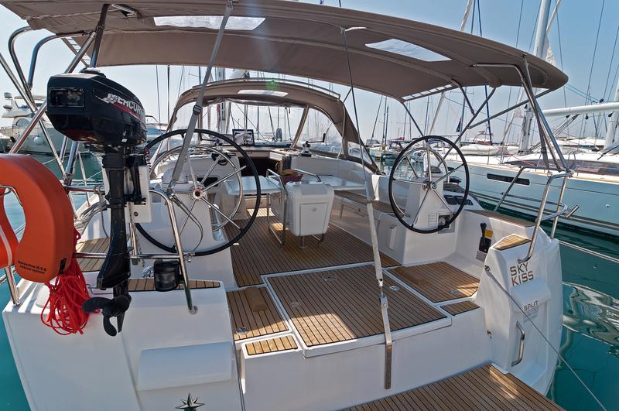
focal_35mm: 18
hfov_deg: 90.1
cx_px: 310
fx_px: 309
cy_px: 206
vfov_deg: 67.2
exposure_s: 1/500
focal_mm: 12
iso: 200
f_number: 8
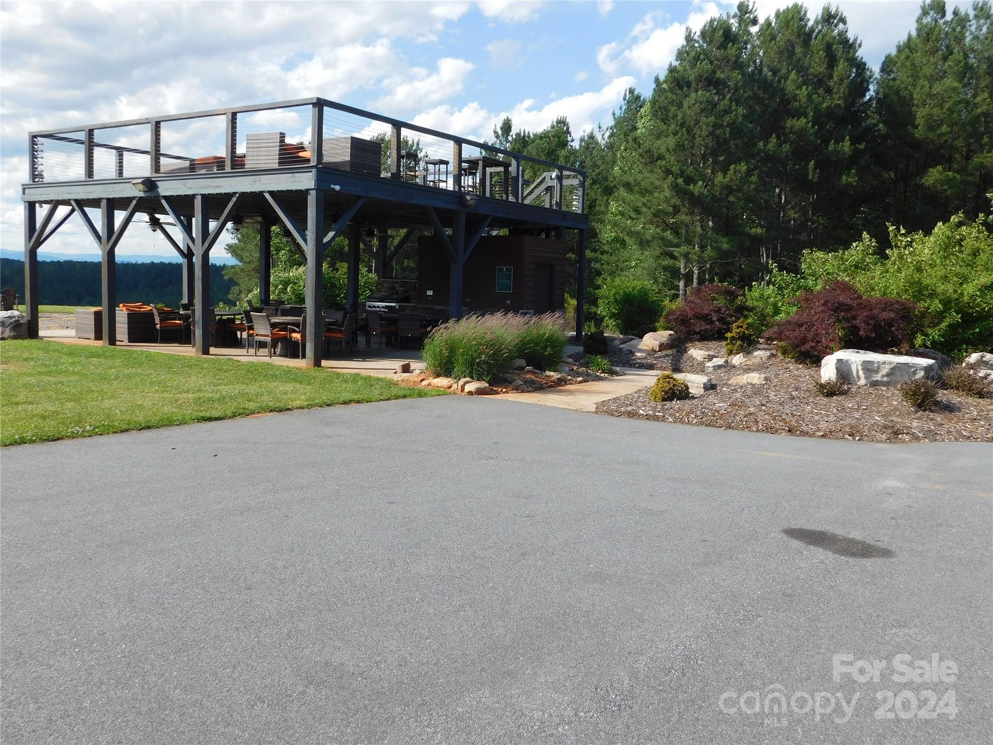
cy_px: 372
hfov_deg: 60.0
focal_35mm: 30
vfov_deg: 46.8
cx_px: 496
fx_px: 861
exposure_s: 1/1000
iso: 125
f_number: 3.2
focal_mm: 5.3
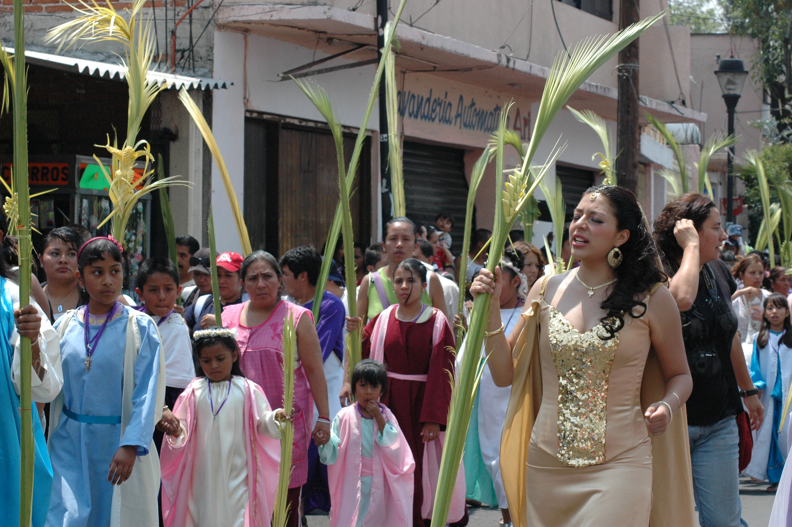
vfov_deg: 13.0
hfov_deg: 19.5
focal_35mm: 105
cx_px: 396
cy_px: 264
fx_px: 2308
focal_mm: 70
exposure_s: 1/500
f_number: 11
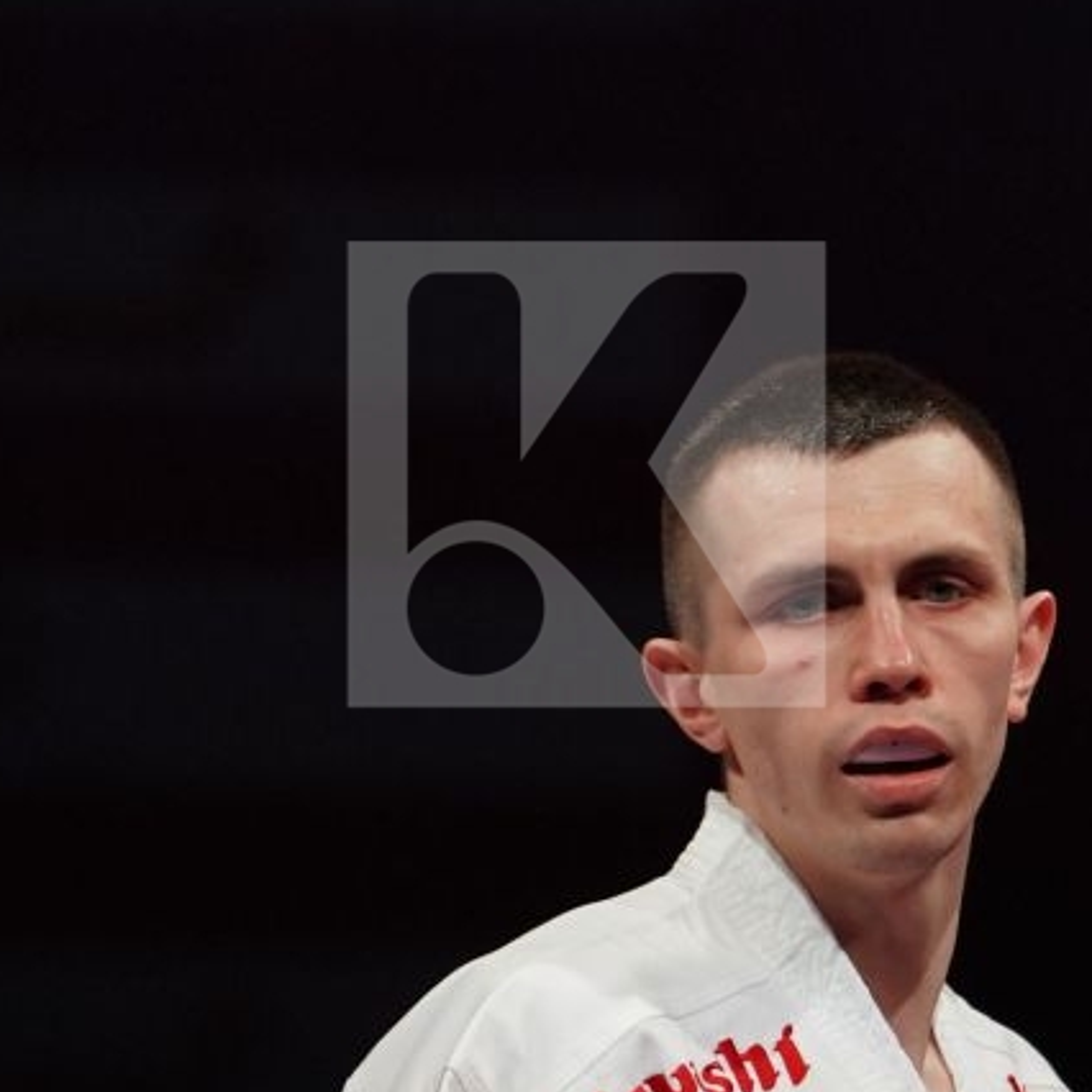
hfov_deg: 2.4
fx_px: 25661
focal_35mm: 719
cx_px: 587
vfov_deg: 2.4
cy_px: 1382
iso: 1600
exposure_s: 1/1000
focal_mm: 200
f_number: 2.8
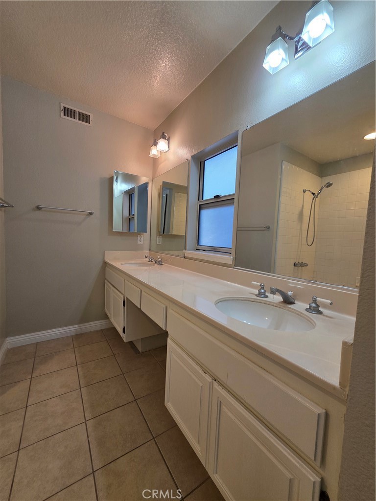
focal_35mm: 13
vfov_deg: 106.2
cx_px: 188
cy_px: 250
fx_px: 188
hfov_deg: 89.9
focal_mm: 2.2
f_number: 1.9
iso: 100
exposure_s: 1/120
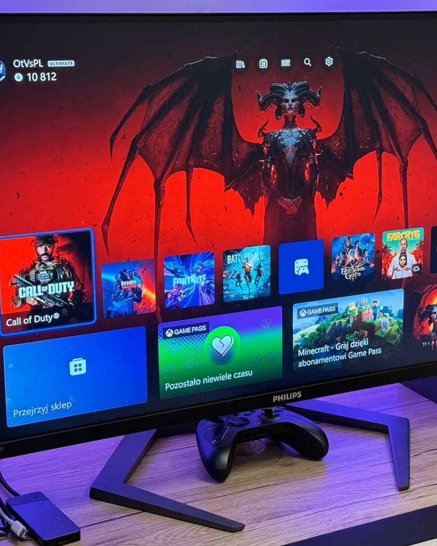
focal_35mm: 72
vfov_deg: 26.4
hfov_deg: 21.2
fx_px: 1164
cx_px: 281
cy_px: 267
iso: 320
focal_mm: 6.86
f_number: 1.78
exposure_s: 1/40
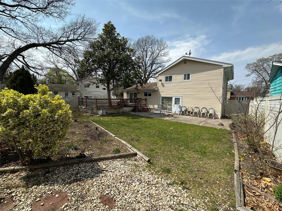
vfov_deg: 85.7
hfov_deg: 102.1
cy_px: 106
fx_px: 114
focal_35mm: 14
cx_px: 141
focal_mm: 2.22
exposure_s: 1/1825
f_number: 2.2
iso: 50
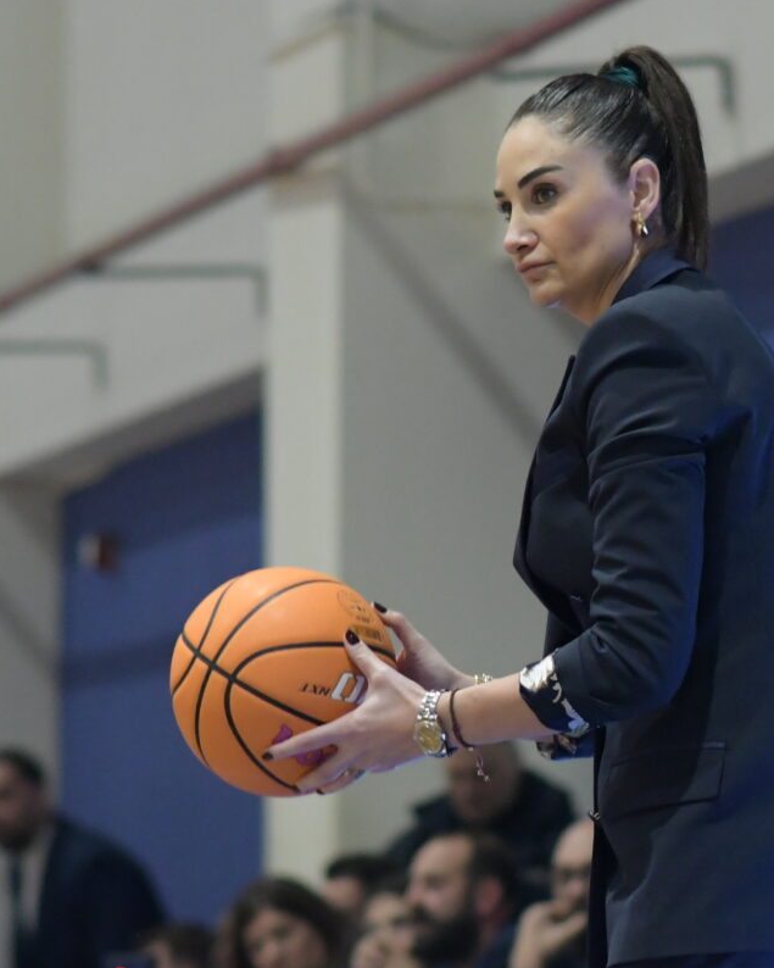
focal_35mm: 181
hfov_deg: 8.5
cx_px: 570
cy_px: 483
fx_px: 5175
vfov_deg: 10.7
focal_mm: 85
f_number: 2.5
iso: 2000
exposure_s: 1/800
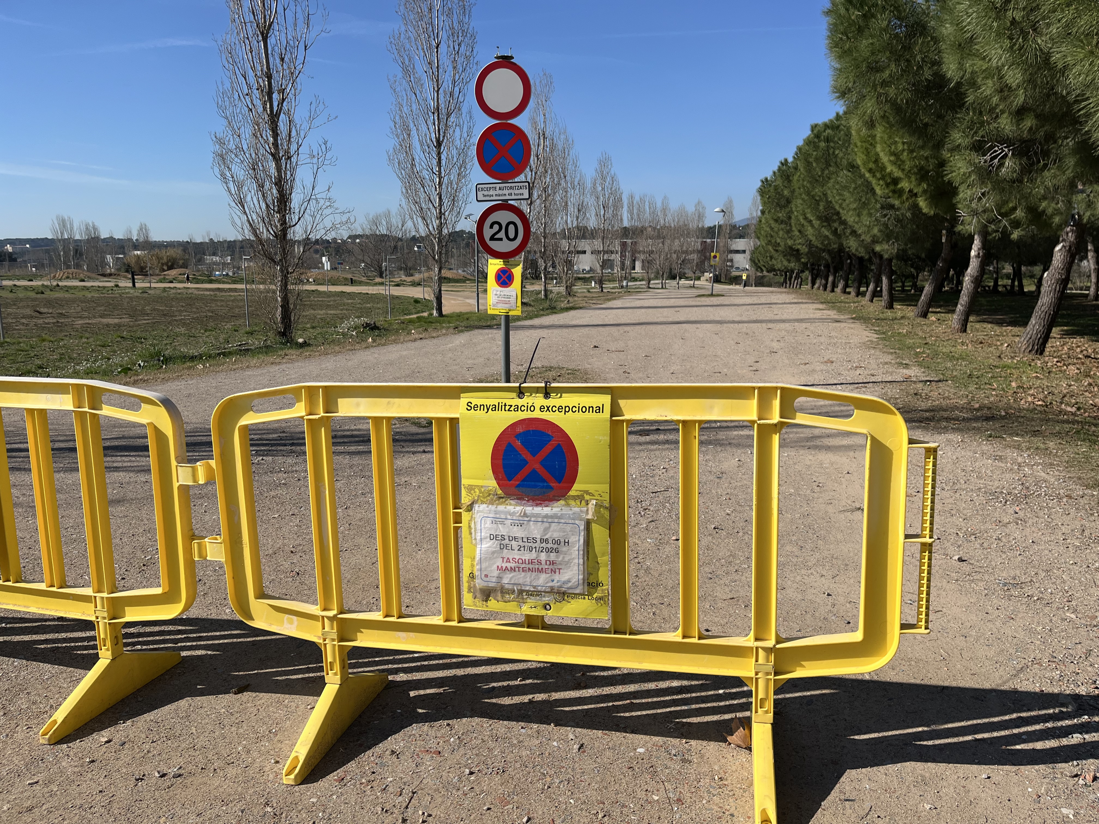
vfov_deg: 53.1
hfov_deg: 67.3
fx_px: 825
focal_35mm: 26
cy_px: 412
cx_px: 550
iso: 50
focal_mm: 5.1
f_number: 1.6
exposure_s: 1/5319
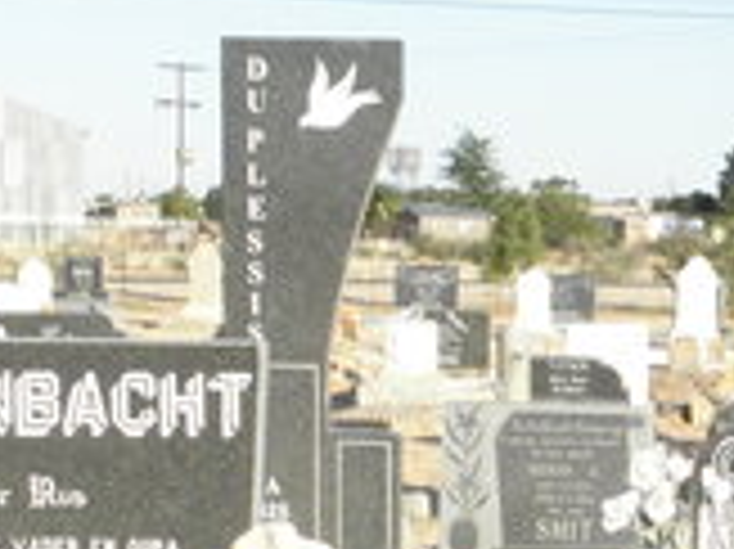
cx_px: 617
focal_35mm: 128
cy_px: 1174
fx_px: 2712
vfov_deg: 10.4
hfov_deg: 15.3
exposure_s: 1/320
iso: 200
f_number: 6.3
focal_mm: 4.6
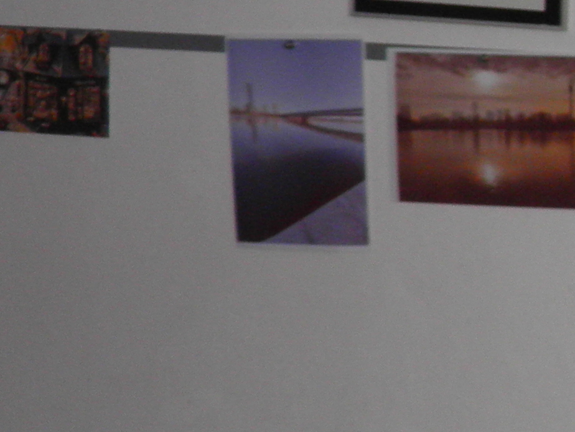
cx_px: 1115
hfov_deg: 13.3
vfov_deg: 11.4
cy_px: 90
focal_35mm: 130
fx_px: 2159
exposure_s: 1/30
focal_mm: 4.9
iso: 100
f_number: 2.8
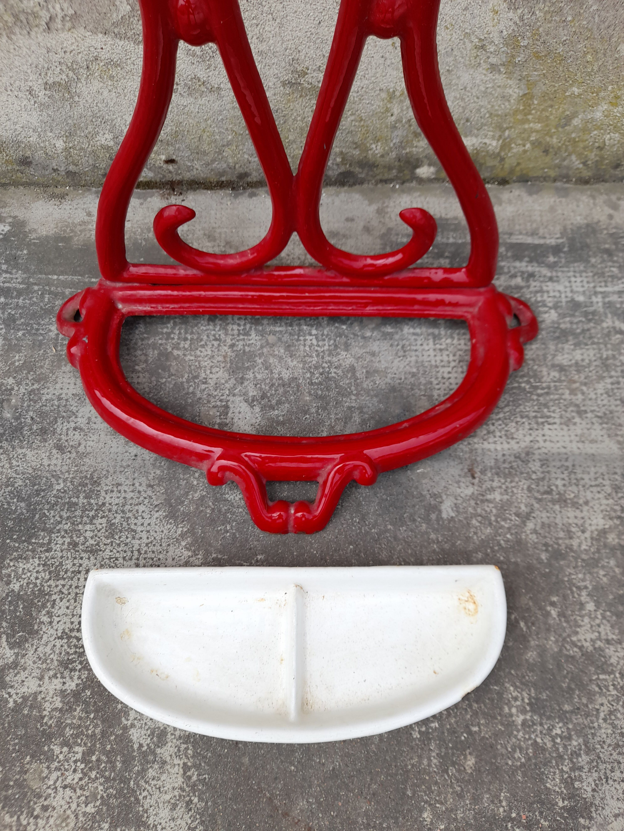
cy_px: 416
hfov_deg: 54.9
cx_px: 312
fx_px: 601
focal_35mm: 25
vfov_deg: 69.4
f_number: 2
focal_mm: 4.6
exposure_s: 1/420
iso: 20
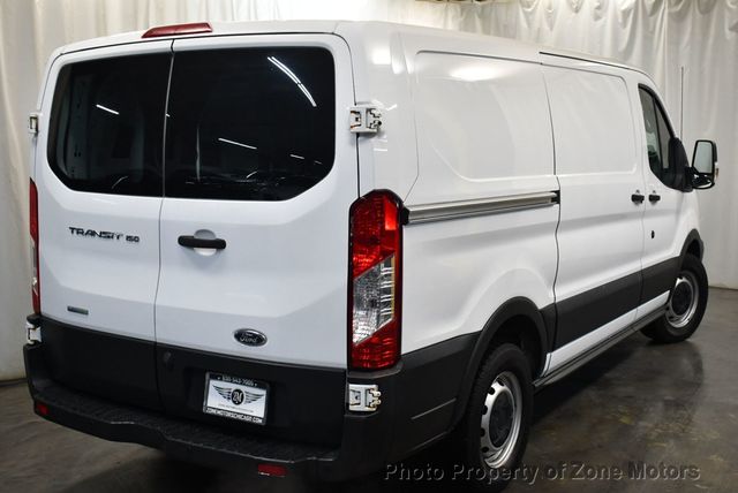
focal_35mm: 44
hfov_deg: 44.5
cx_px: 369
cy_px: 246
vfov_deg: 30.6
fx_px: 903
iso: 800
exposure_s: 1/160
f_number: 3.8
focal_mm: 22
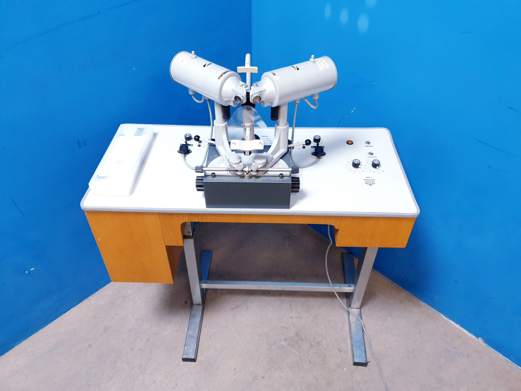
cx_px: 260
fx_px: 391
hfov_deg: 67.3
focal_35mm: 26
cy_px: 196
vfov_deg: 53.1
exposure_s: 1/50
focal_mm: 4.3
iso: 250
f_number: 1.5
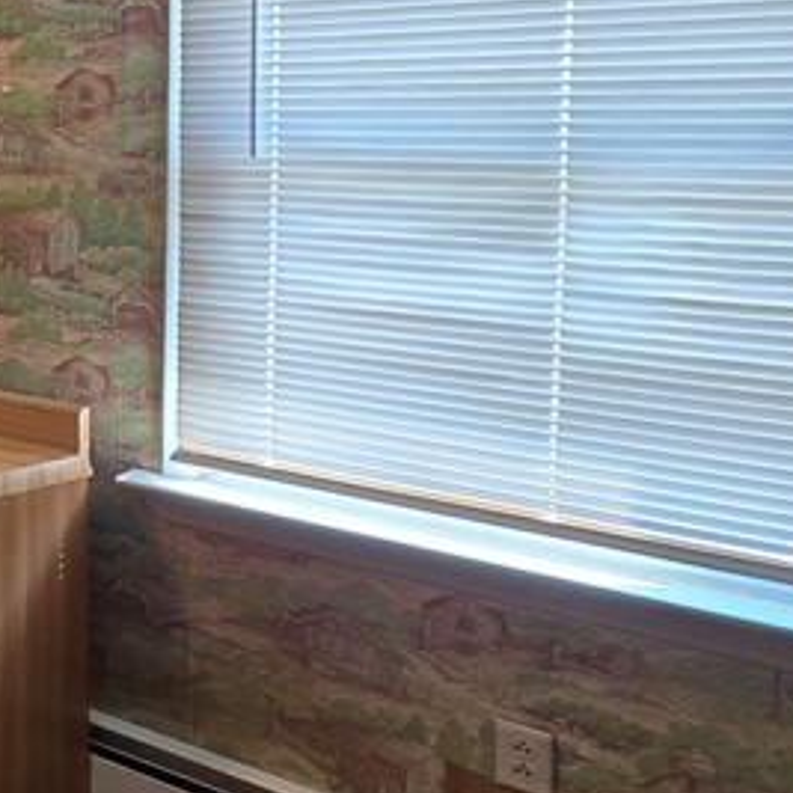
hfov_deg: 23.1
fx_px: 1140
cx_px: -591
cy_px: 532
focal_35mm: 44
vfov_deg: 37.9
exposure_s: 1/60
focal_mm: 2.2
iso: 200
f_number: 2.2
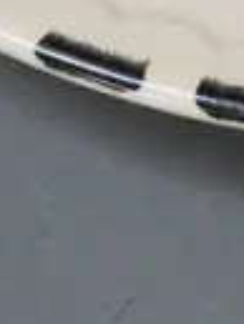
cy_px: -769
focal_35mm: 286
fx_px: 2683
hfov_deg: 5.1
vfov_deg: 6.2
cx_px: 478
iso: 3200
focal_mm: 18
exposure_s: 1/200
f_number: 5.6
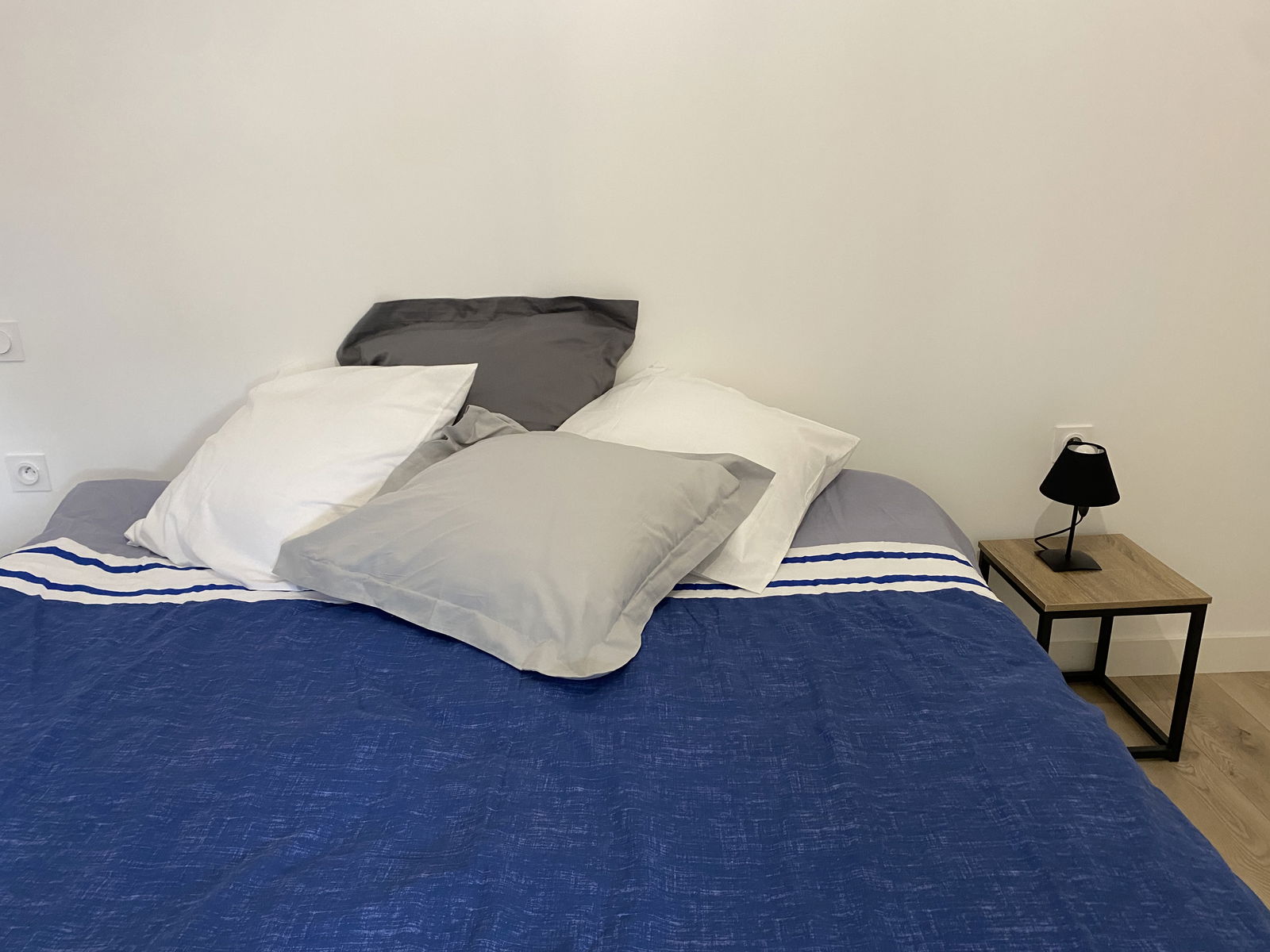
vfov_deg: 53.1
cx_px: 635
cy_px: 476
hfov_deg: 67.3
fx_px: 954
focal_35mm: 26
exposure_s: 1/50
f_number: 1.8
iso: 200
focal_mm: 4.25
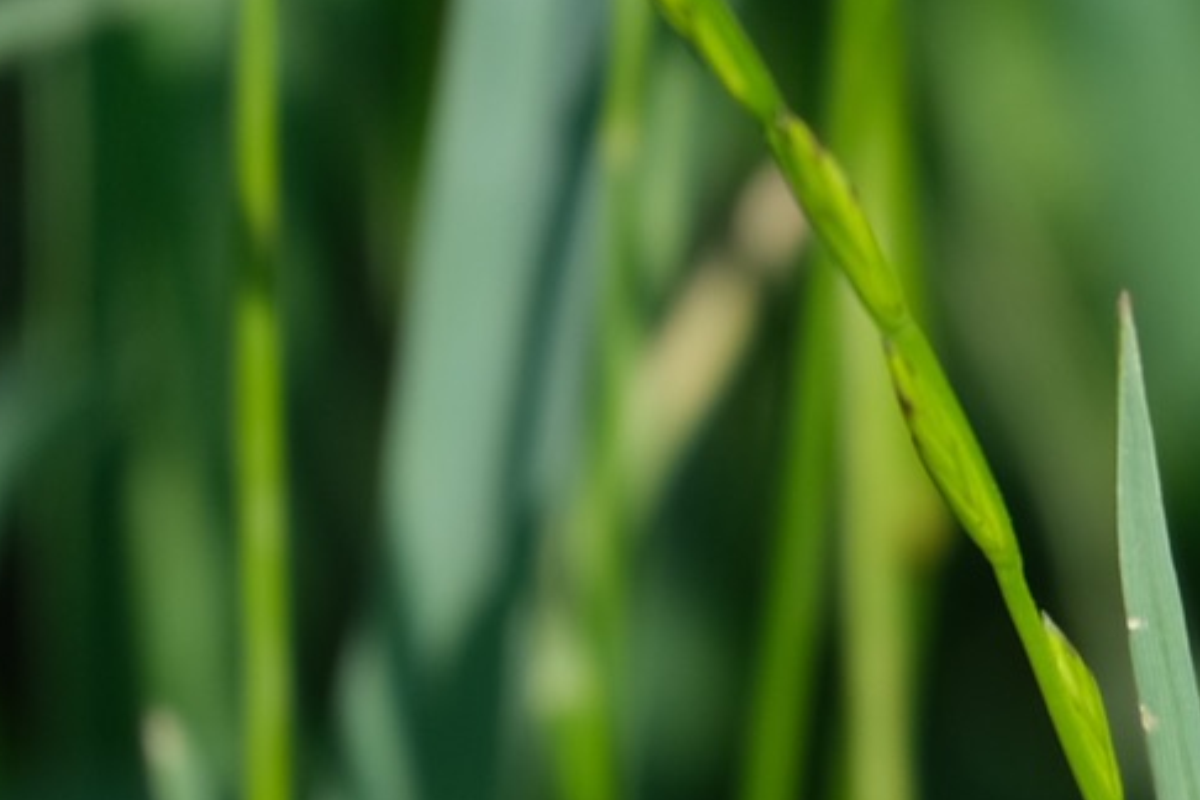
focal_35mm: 1634
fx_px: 54462
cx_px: 2610
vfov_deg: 0.8
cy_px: 854
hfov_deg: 1.3
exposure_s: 1/320
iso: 160
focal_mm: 230
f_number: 6.7
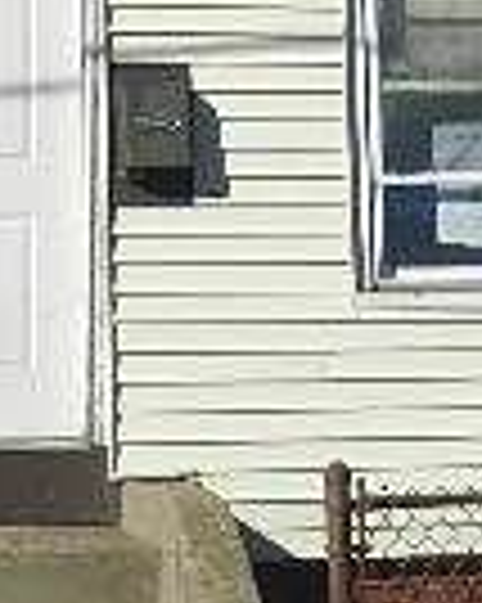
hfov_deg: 11.4
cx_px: 270
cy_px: -148
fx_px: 2410
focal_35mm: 135
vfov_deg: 13.8
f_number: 7.2
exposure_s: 1/800
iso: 160
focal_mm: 5.1
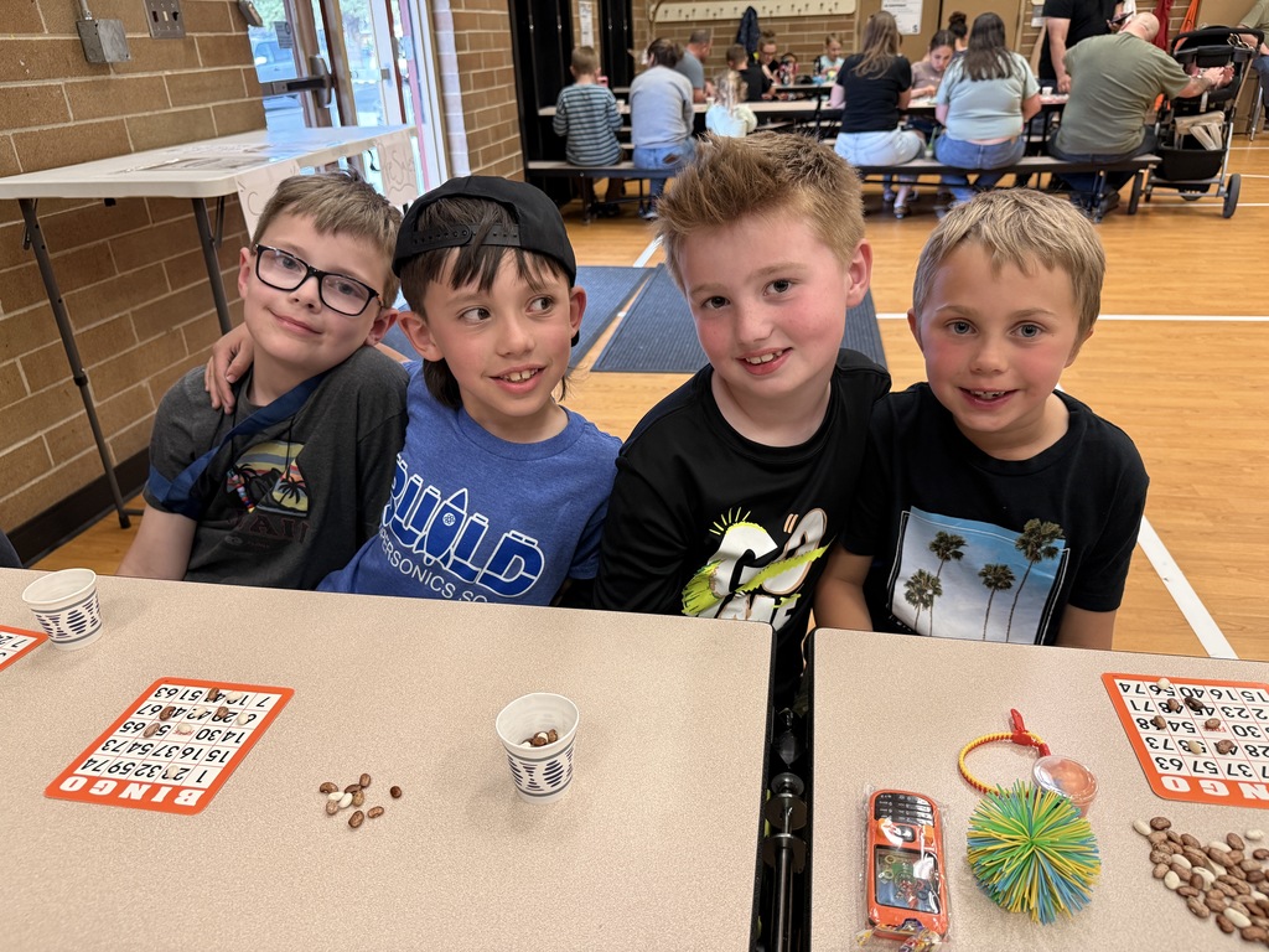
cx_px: 634
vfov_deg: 56.8
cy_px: 476
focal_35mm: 24
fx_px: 880
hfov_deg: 71.6
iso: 320
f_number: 1.78
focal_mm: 6.76
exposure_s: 1/60
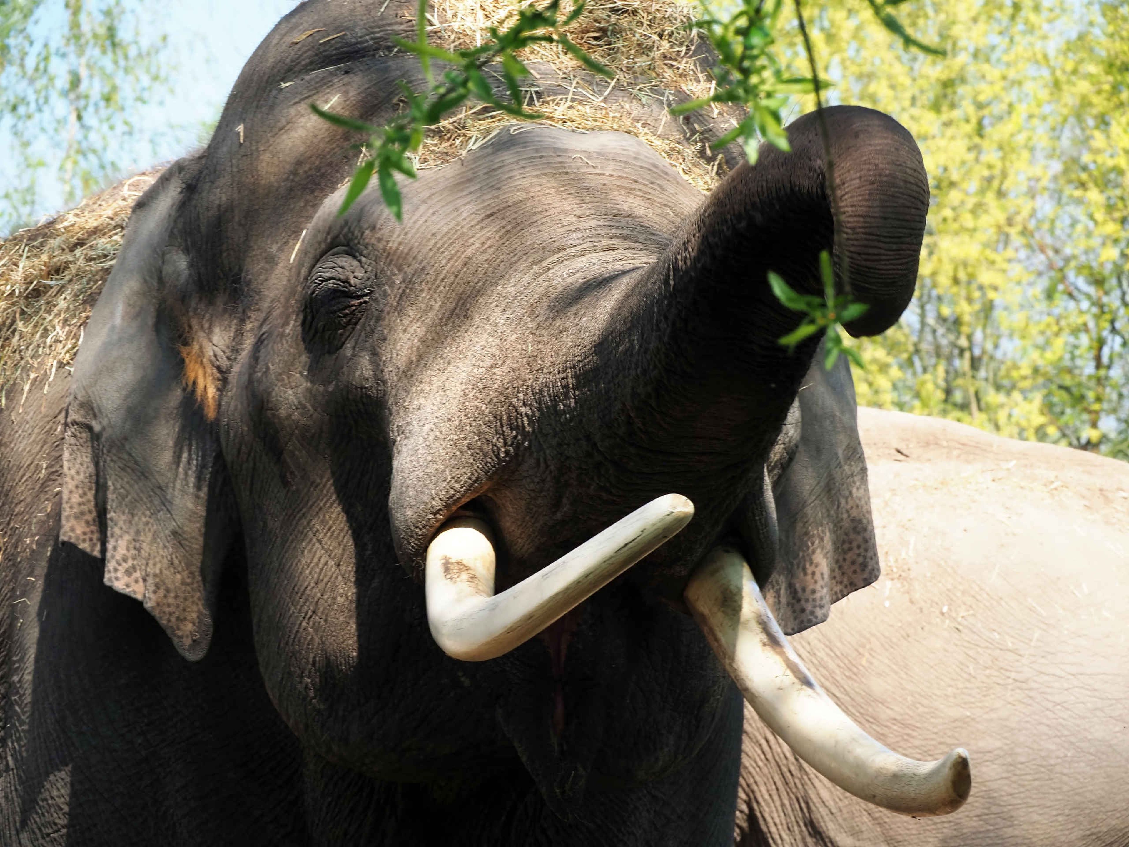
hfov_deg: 9.9
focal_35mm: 200
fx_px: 6523
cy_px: 424
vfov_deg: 7.4
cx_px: 564
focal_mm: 100
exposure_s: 1/160
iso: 800
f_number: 11
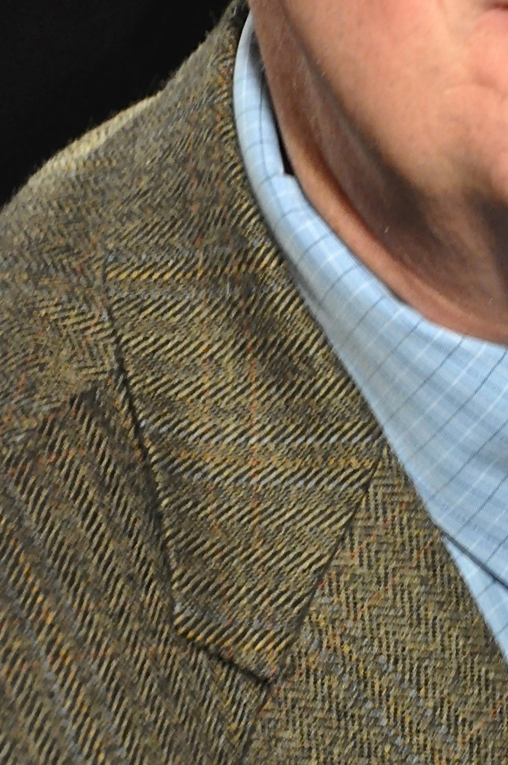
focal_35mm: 208
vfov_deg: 9.9
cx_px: 519
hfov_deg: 6.6
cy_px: 107
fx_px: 4413
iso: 1600
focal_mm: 50
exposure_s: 1/15
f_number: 5
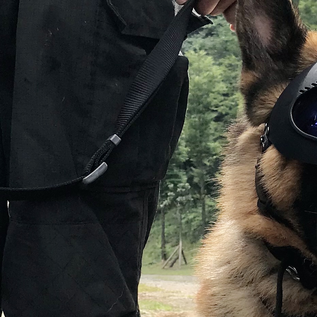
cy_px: 215
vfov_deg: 16.2
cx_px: 201
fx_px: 1109
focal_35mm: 107
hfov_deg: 16.2
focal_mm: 3.99
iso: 20
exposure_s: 1/997
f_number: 1.8
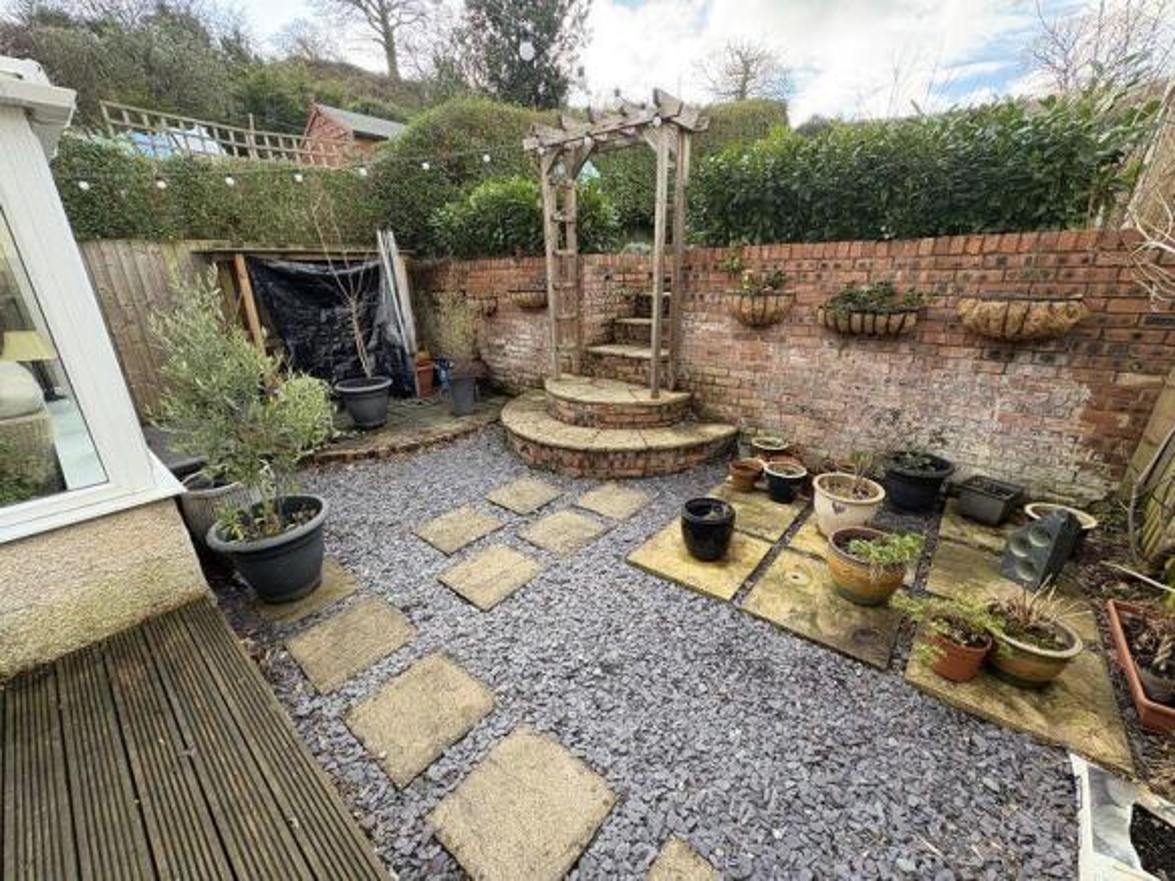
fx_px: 475
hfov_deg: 102.1
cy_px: 440
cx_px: 588
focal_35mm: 14
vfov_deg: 85.7
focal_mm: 2.22
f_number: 2.2
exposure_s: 1/100
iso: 40
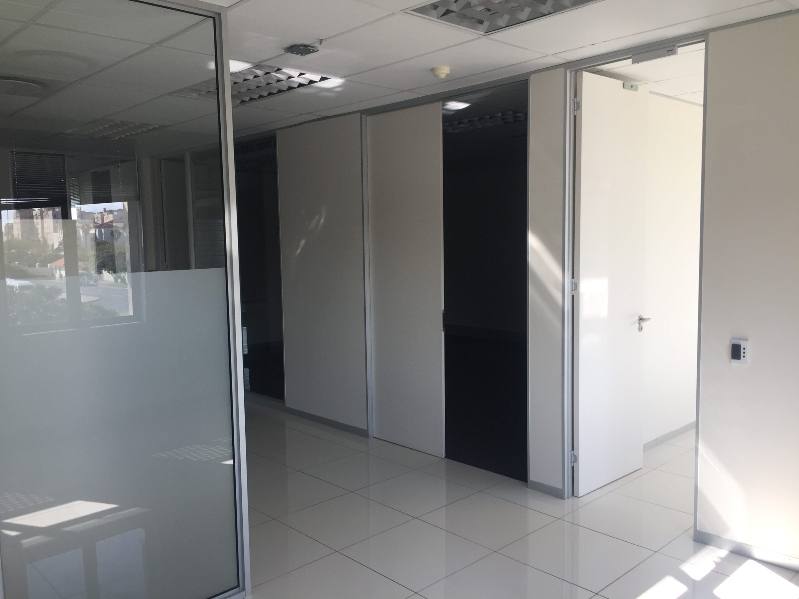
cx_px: 400
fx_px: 669
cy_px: 300
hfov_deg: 61.7
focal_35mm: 29
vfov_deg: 48.2
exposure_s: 1/100
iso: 32
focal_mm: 4.15
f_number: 2.2
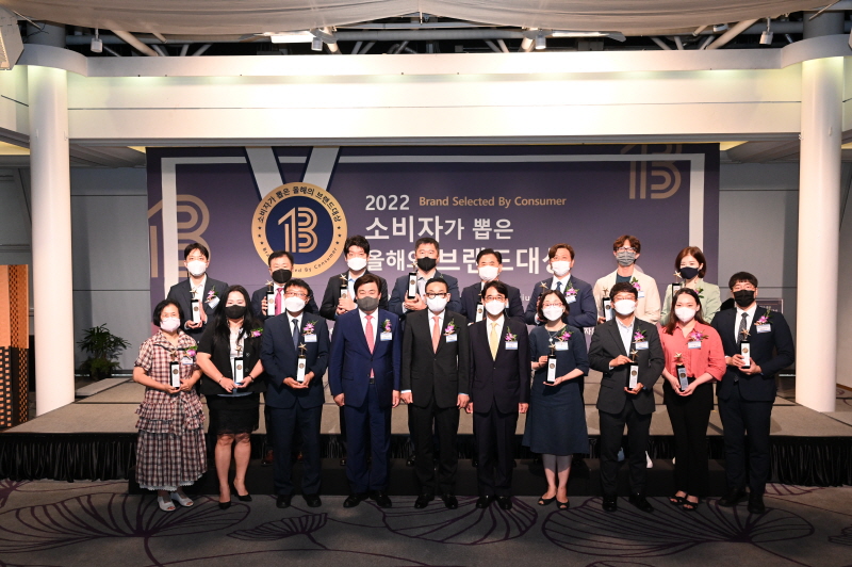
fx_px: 686
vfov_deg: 44.9
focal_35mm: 29
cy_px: 284
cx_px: 426
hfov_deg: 63.7
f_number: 6.3
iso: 4000
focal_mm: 29
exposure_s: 1/125
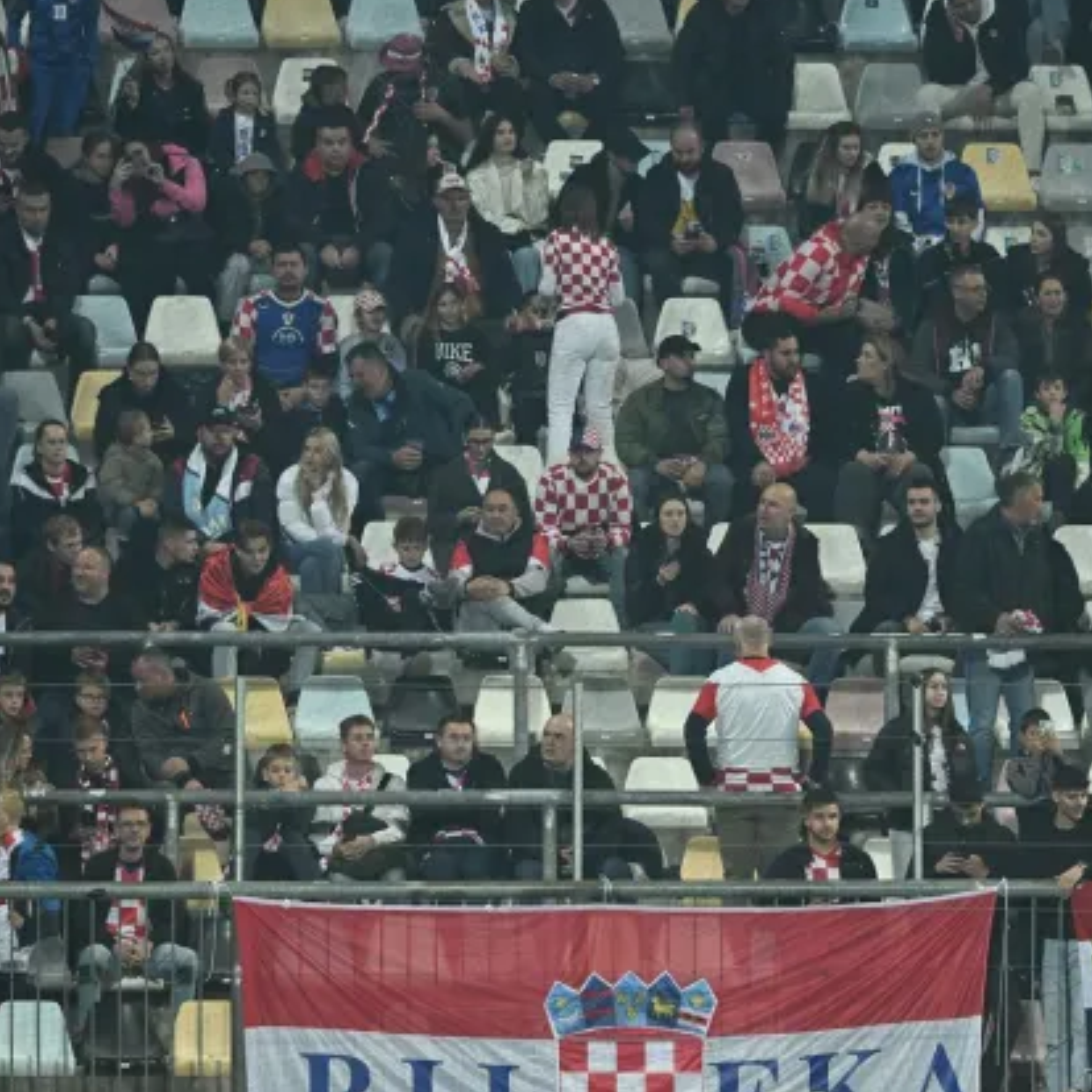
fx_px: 22235
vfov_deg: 2.8
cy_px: 518
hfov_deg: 2.8
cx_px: 860
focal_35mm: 623
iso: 4000
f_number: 4
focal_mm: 400
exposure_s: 1/1000
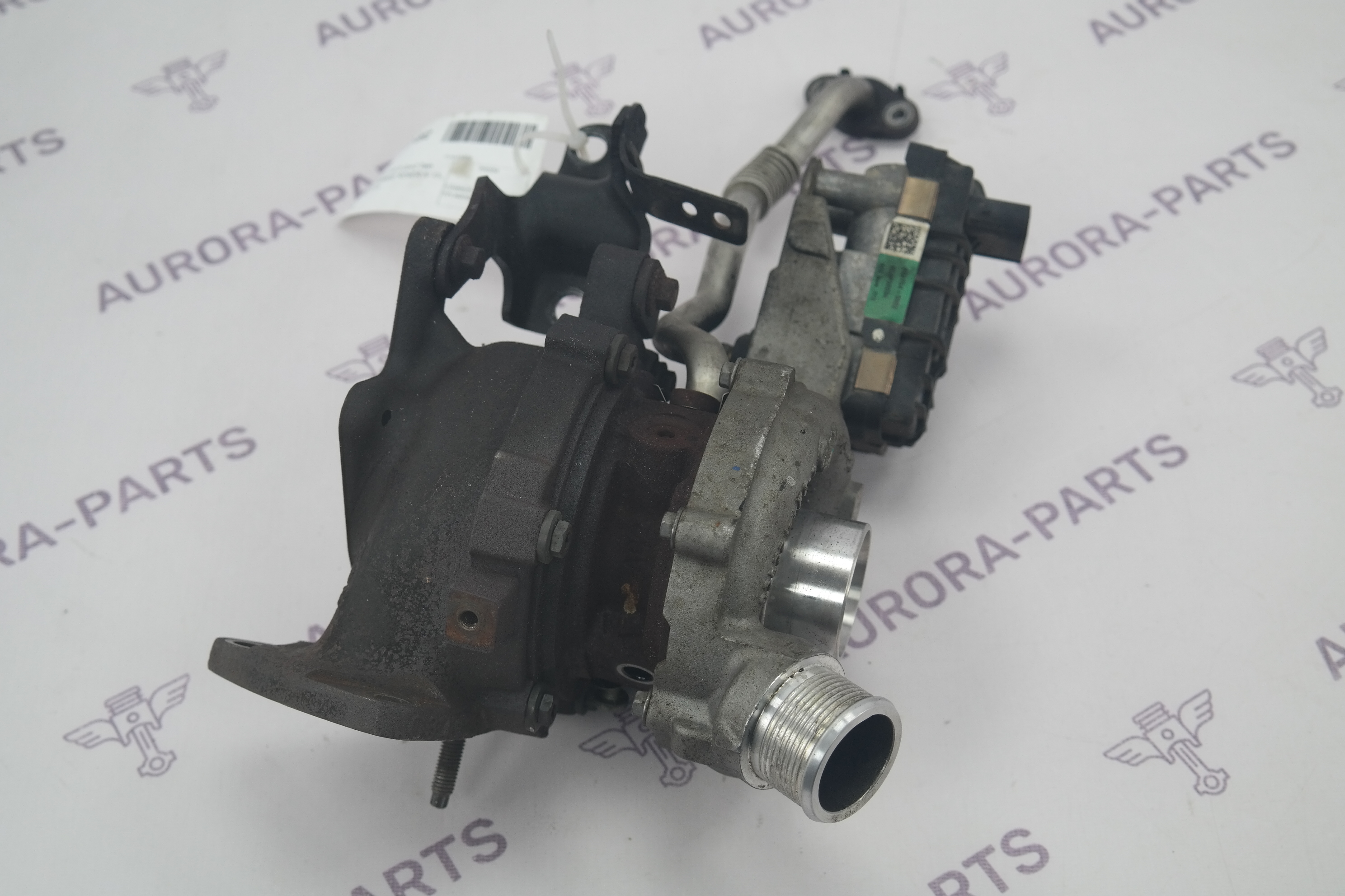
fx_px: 1718
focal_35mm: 46
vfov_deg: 29.2
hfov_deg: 42.7
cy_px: 448
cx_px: 672
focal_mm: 30
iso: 200
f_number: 4.5
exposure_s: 1/60
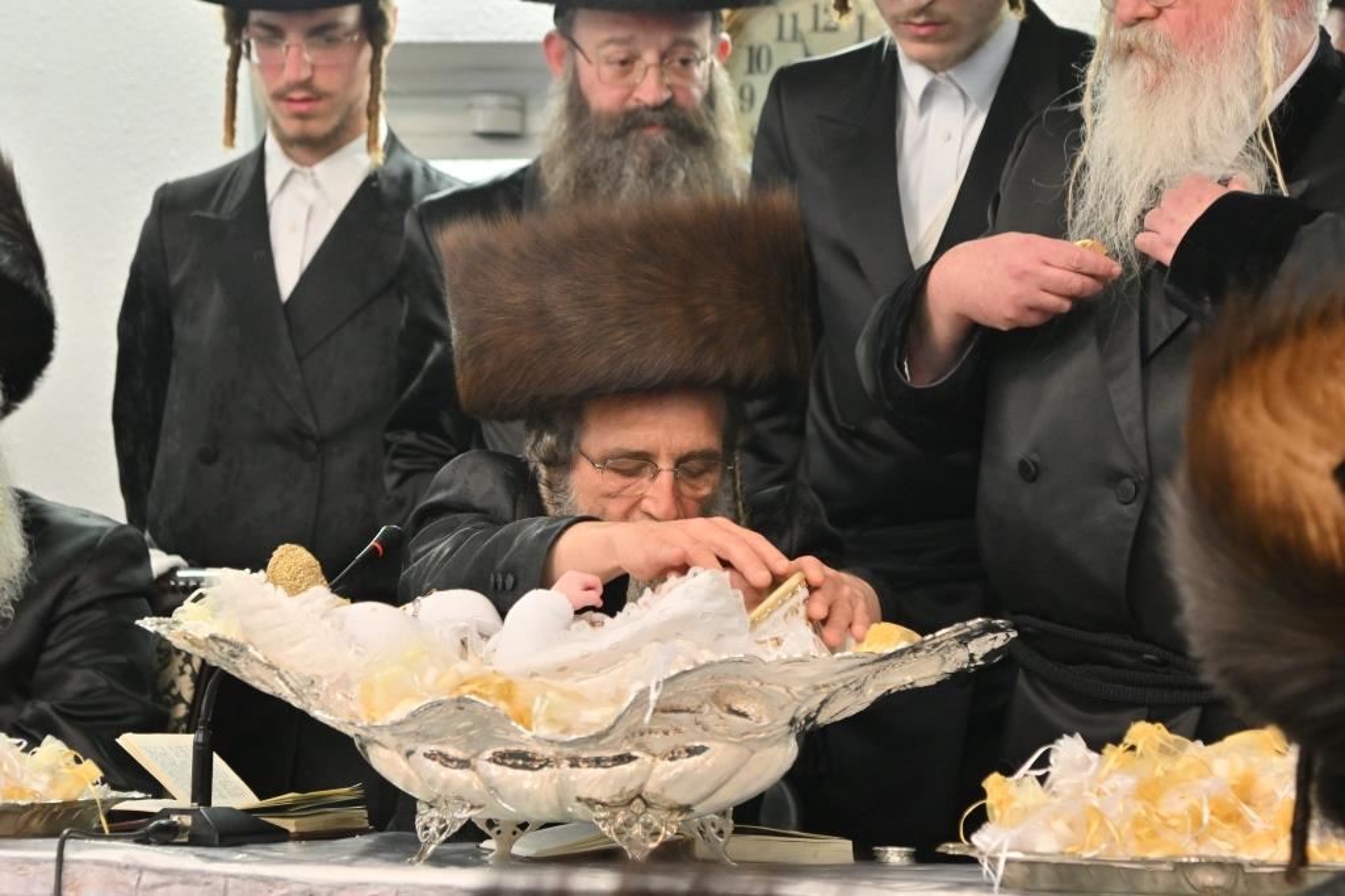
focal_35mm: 180
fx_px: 6722
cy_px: 448
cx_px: 672
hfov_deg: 11.4
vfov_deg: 7.6
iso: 800
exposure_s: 1/400
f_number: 4
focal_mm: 120
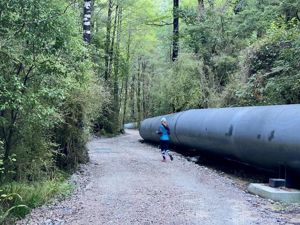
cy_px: 112
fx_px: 451
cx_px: 150
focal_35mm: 52
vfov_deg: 28.0
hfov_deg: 36.8
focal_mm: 6
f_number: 2
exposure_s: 1/38
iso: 400
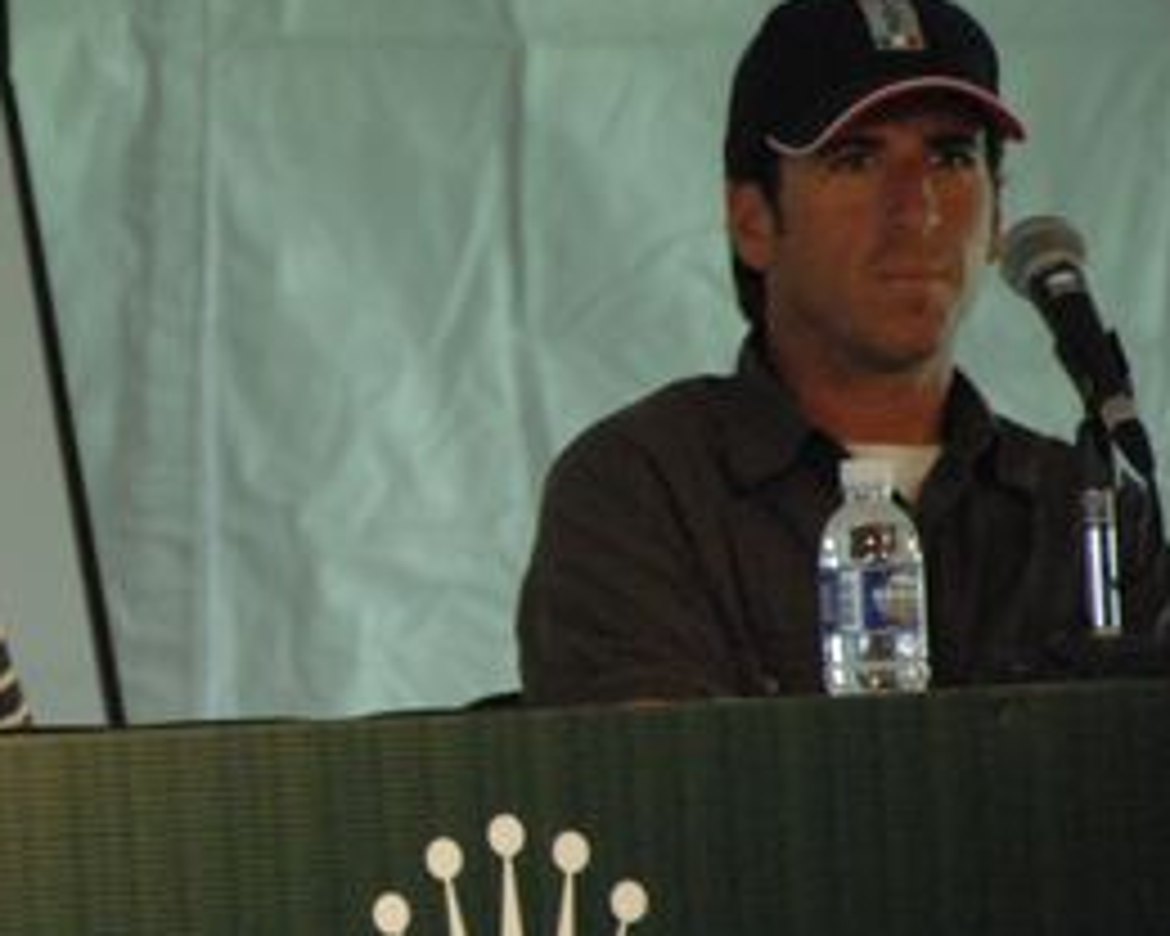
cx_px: -158
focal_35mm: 691
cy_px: 358
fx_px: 23928
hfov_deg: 2.8
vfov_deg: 2.2
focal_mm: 200
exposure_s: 1/100
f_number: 5.6
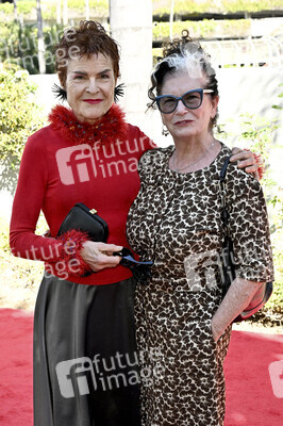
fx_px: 425
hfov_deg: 36.8
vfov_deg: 53.2
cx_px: 142
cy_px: 213
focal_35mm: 36
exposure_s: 1/320
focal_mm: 36
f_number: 5.6
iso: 500
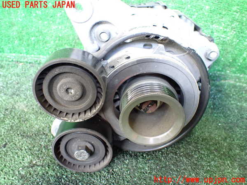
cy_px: 92
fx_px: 214
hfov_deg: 60.0
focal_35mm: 30
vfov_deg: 46.8
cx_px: 124
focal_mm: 5.4
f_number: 2.3
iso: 800
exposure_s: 1/50
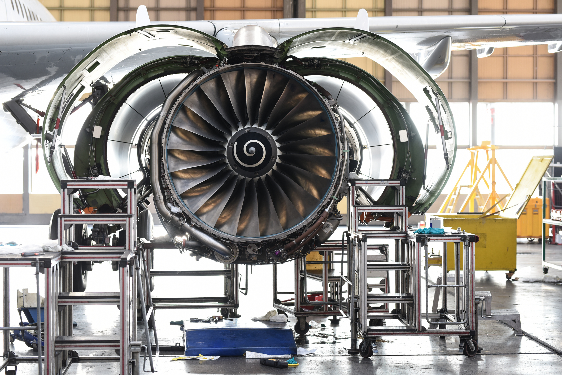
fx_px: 1327
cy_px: 188
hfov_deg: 23.9
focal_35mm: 85
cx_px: 281
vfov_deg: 16.1
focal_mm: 85
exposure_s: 1/400
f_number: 10
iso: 400
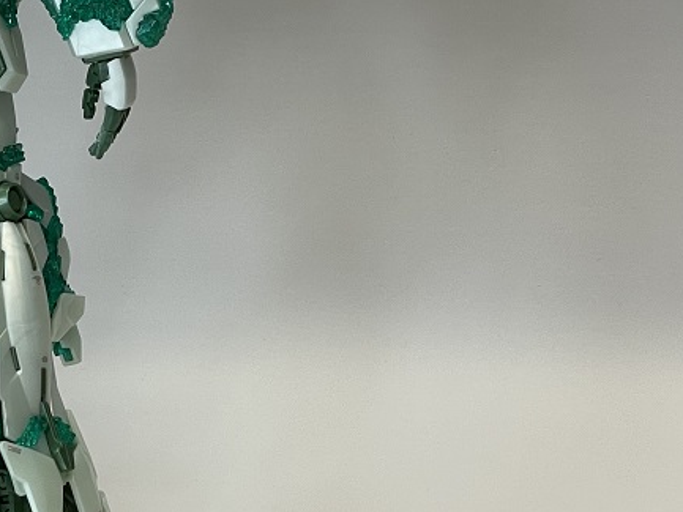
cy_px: 164
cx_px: -106
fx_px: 2388
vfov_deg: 12.2
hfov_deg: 15.7
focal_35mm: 121
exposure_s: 1/120
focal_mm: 6
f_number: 2
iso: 100
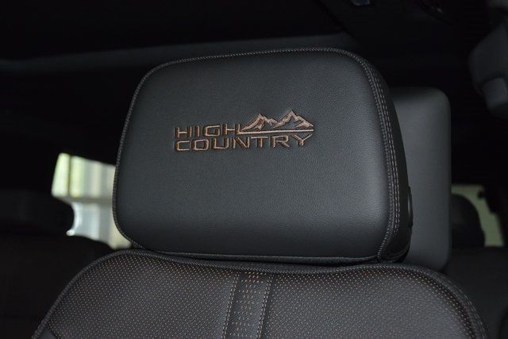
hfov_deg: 37.8
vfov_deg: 25.8
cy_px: 170
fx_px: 741
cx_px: 254
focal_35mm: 52
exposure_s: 1/80
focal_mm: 35
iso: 2200
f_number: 4.2
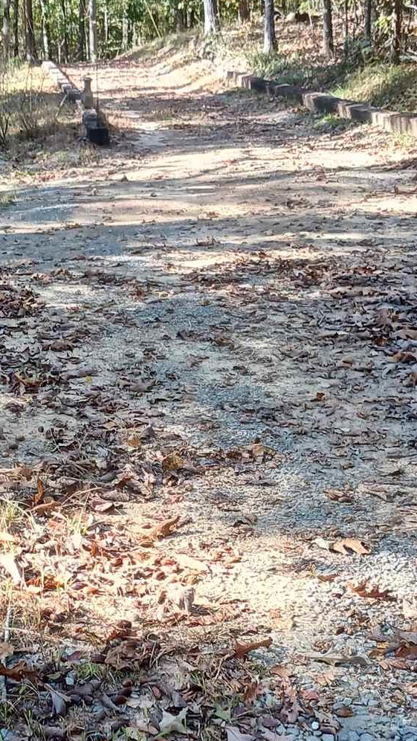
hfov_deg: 17.7
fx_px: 1336
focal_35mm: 68
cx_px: 127
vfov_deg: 30.8
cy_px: 481
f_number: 1.8
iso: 50
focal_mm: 4
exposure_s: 1/60
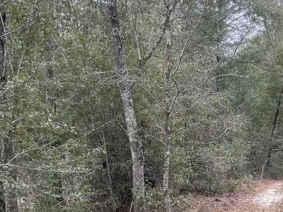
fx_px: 580
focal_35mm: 71
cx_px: 312
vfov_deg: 19.9
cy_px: 228
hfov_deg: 25.4
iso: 32
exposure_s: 1/333
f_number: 1.6
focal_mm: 5.1
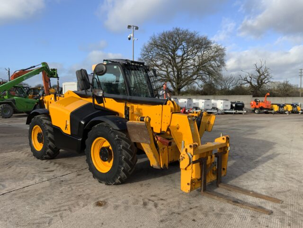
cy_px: 114
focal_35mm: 29
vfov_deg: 48.2
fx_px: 254
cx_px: 152
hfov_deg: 61.7
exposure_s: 1/1250
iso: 16
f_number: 1.8
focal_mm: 3
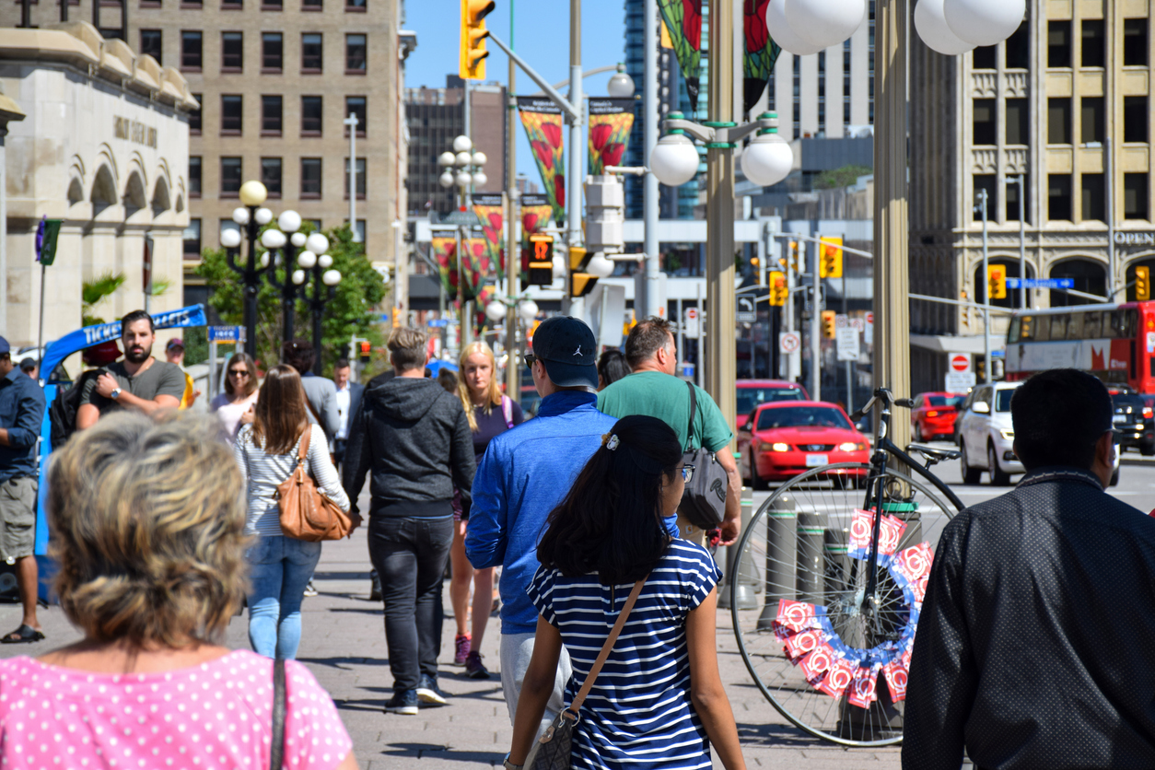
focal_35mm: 112
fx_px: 3609
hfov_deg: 18.2
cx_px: 578
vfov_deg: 12.2
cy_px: 385
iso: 200
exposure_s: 1/800
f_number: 7.1
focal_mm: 75
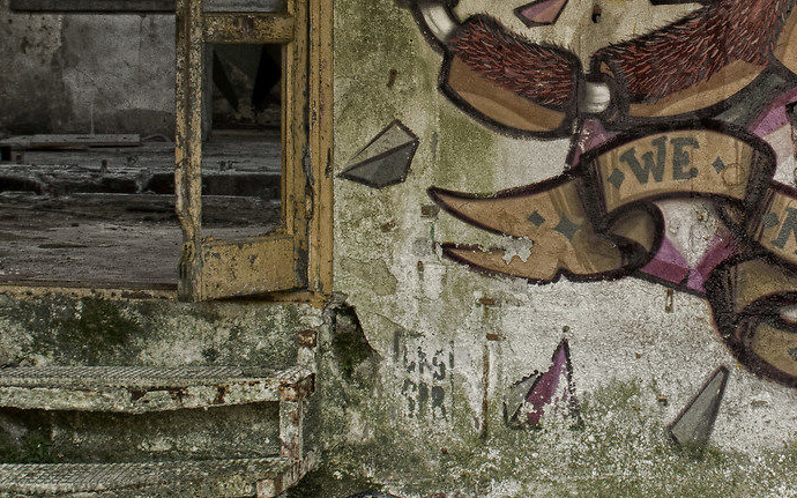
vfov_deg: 11.2
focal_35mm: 117
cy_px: 99
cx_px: 605
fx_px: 2541
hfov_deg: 17.7
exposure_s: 1/13
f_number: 9
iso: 200
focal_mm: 22
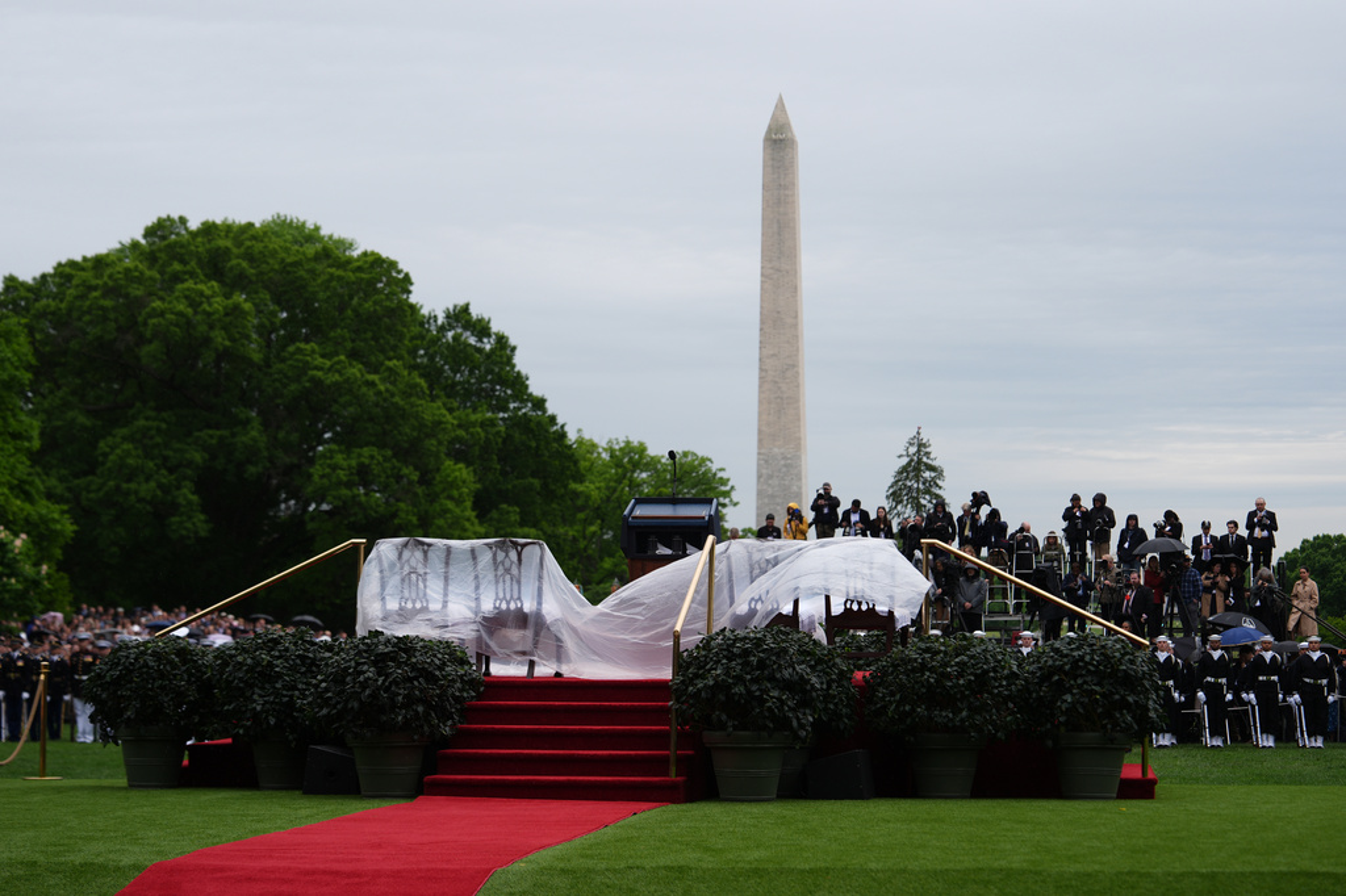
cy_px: 448
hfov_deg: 28.9
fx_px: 2616
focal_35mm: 70
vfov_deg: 19.4
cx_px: 673
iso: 125
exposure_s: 1/1000
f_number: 2.8
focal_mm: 70
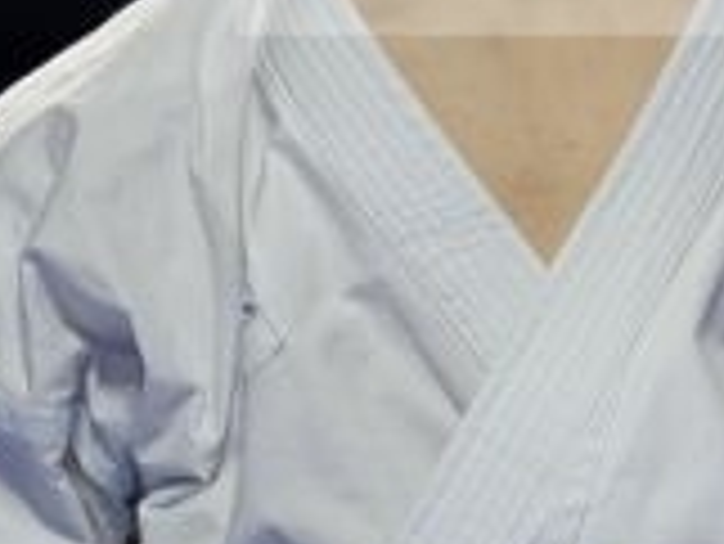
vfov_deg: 1.0
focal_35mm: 1435
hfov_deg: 1.4
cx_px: 657
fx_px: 30036
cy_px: 1218
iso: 400
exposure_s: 1/500
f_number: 2.8
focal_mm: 200
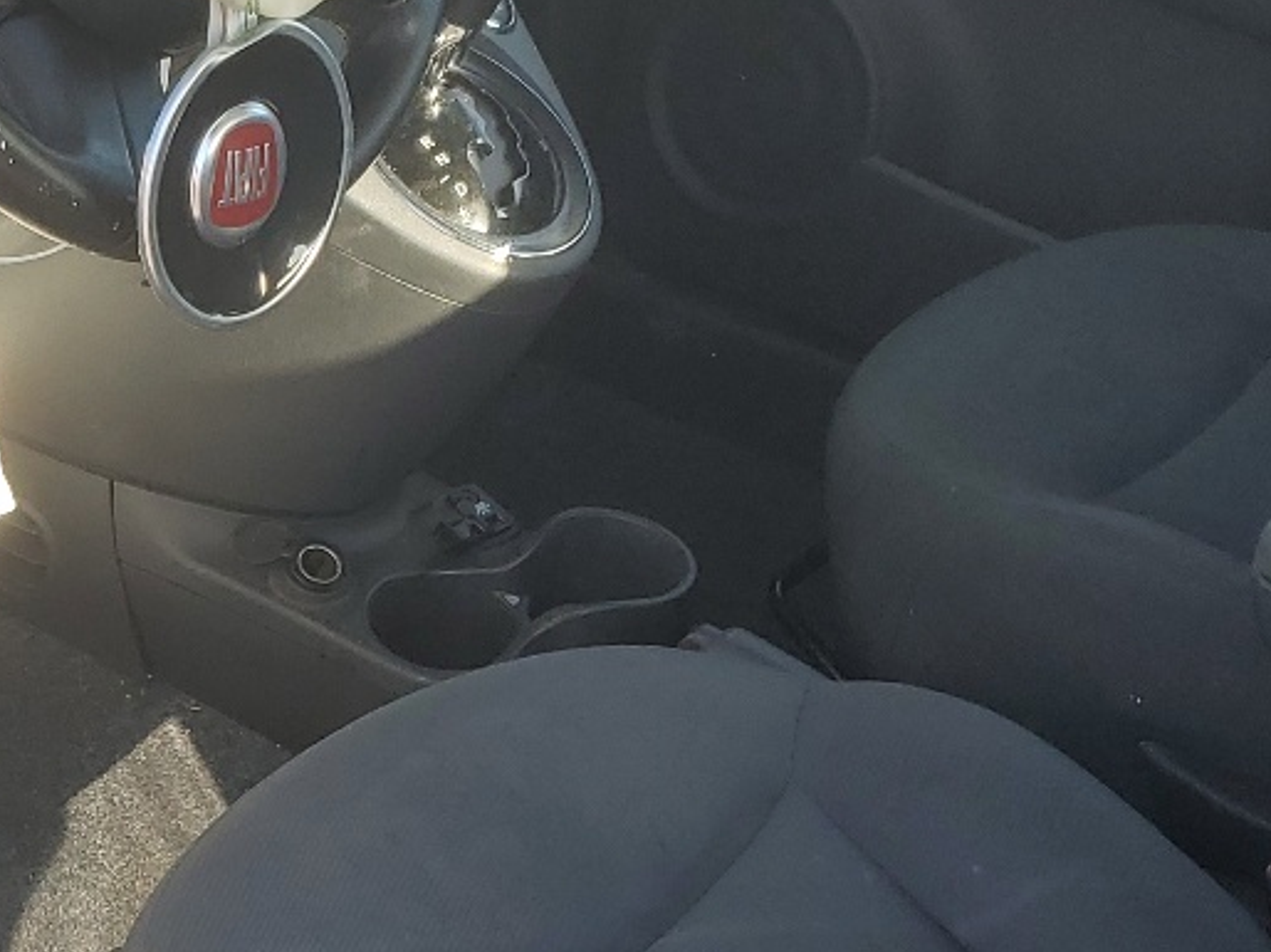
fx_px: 2973
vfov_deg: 18.2
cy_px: 621
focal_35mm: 81
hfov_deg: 23.1
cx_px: -32
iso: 50
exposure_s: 1/400
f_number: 1.5
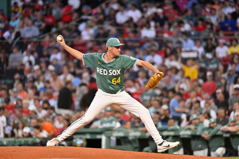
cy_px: 80
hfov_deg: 5.2
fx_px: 2656
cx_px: 120
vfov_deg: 3.4
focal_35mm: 400
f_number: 4.5
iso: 5000
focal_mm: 400
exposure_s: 1/2000
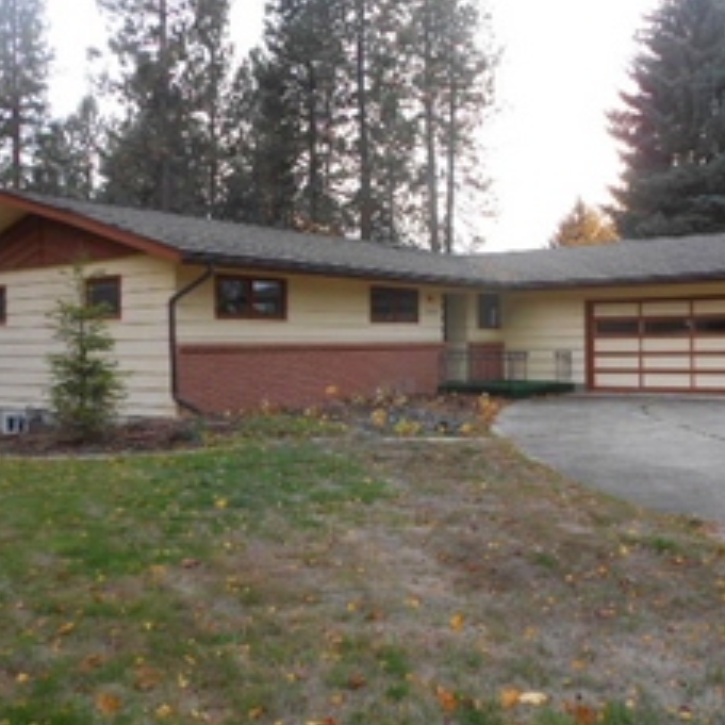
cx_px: 422
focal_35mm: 35
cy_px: 329
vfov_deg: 47.2
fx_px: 829
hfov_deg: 47.0
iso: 80
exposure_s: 1/40
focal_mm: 4.6
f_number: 3.2
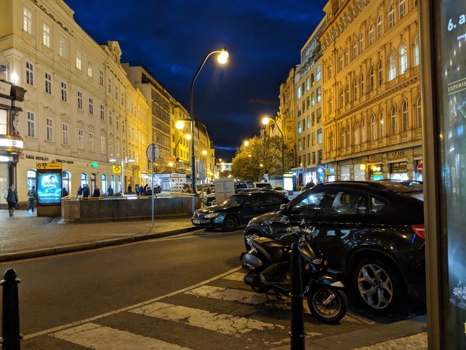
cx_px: 233
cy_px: 175
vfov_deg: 51.4
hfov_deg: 65.3
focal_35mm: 27
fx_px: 364
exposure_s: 1/33.4
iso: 400
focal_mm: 4.44
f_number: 1.8
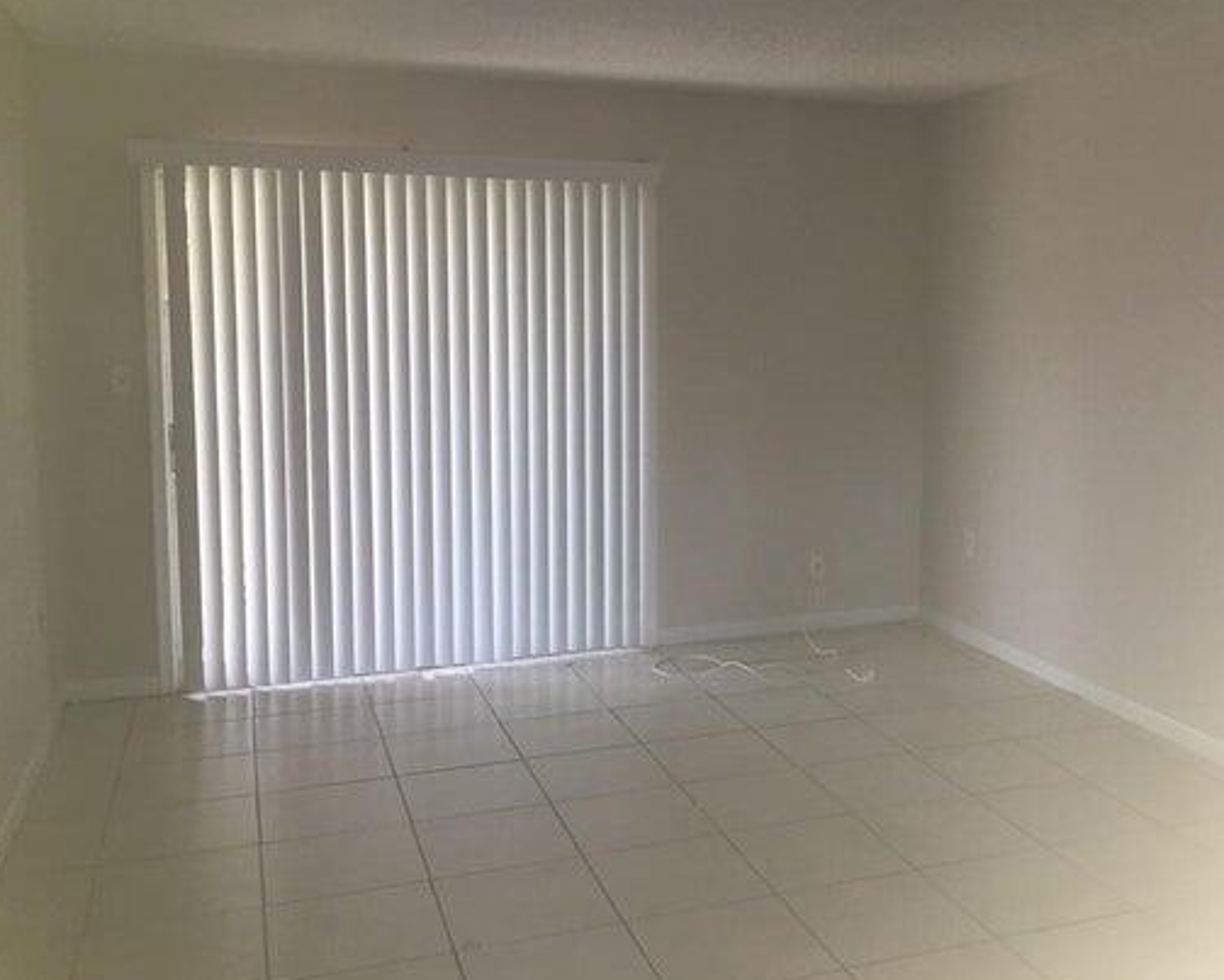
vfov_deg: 41.1
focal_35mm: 36
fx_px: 1305
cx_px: 767
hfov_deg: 49.8
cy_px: 430
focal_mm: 4.15
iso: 32
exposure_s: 1/30
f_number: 2.2
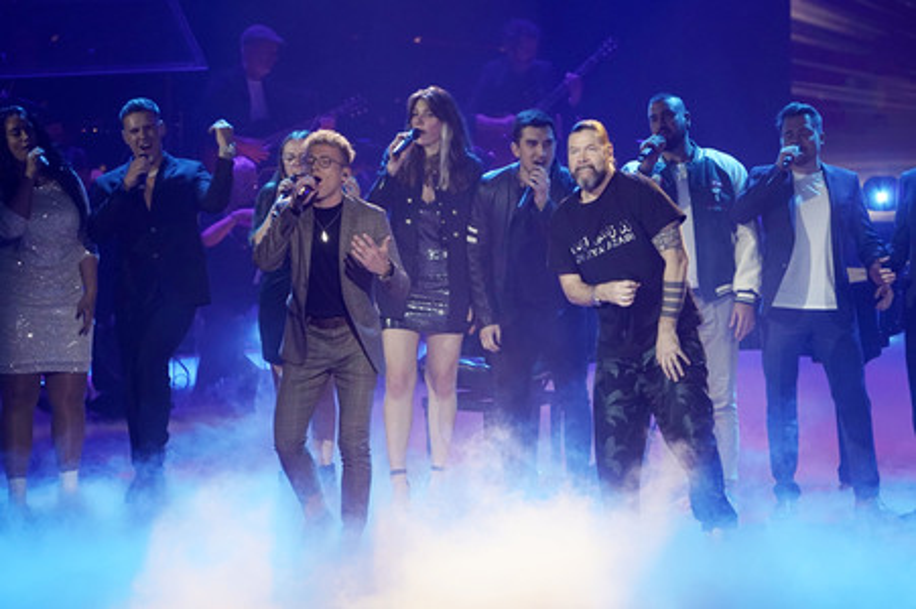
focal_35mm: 200
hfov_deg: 10.3
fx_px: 5085
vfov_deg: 6.9
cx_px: 458
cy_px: 304
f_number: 5.6
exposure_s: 1/160
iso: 4000
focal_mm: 200
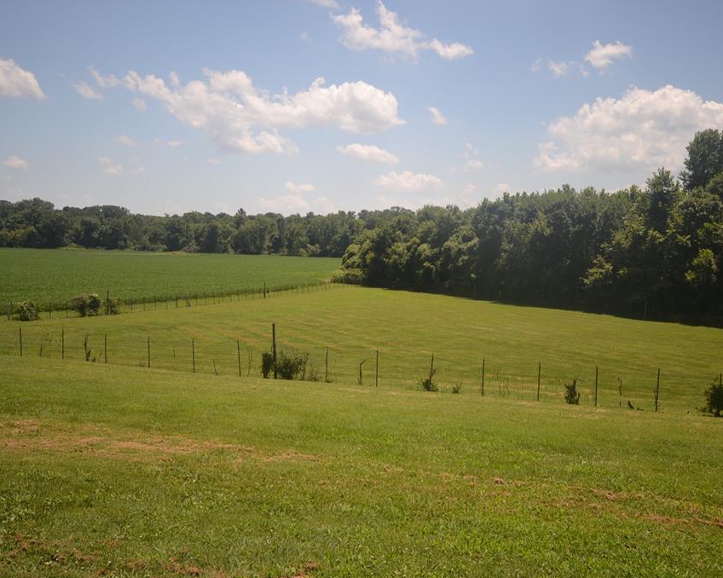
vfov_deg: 43.3
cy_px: 289
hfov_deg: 52.8
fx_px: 727
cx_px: 384
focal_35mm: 34
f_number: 5.6
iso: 100
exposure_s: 1/125
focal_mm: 20
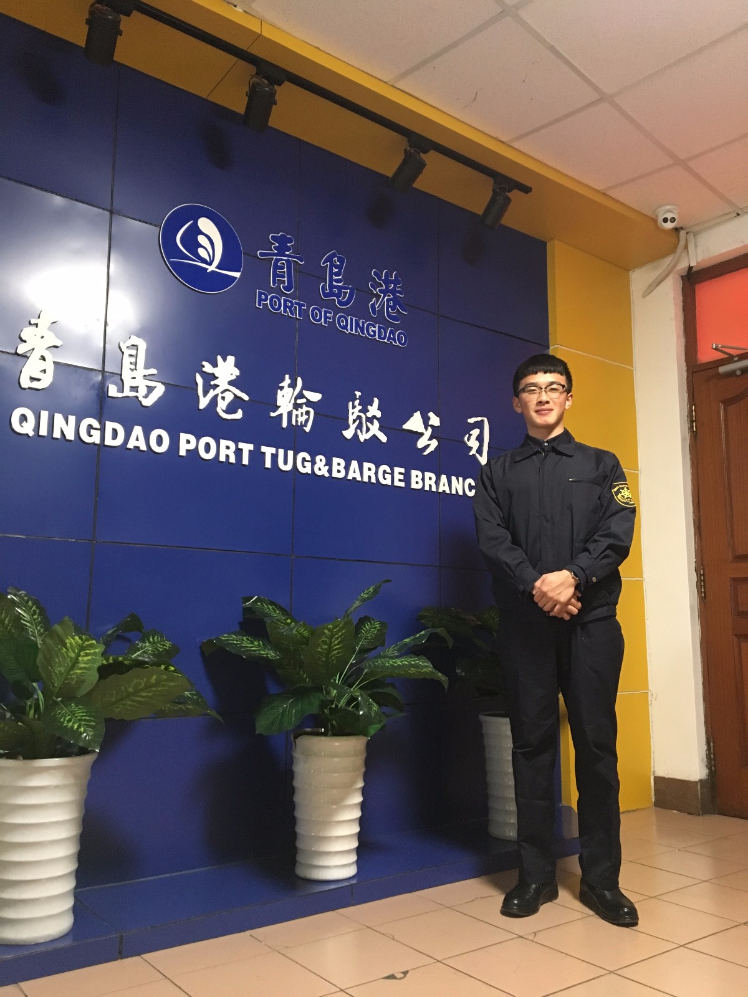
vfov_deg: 61.7
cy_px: 498
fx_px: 836
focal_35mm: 29
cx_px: 374
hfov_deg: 48.2
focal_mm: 4.15
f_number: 2.2
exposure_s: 1/17
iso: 200
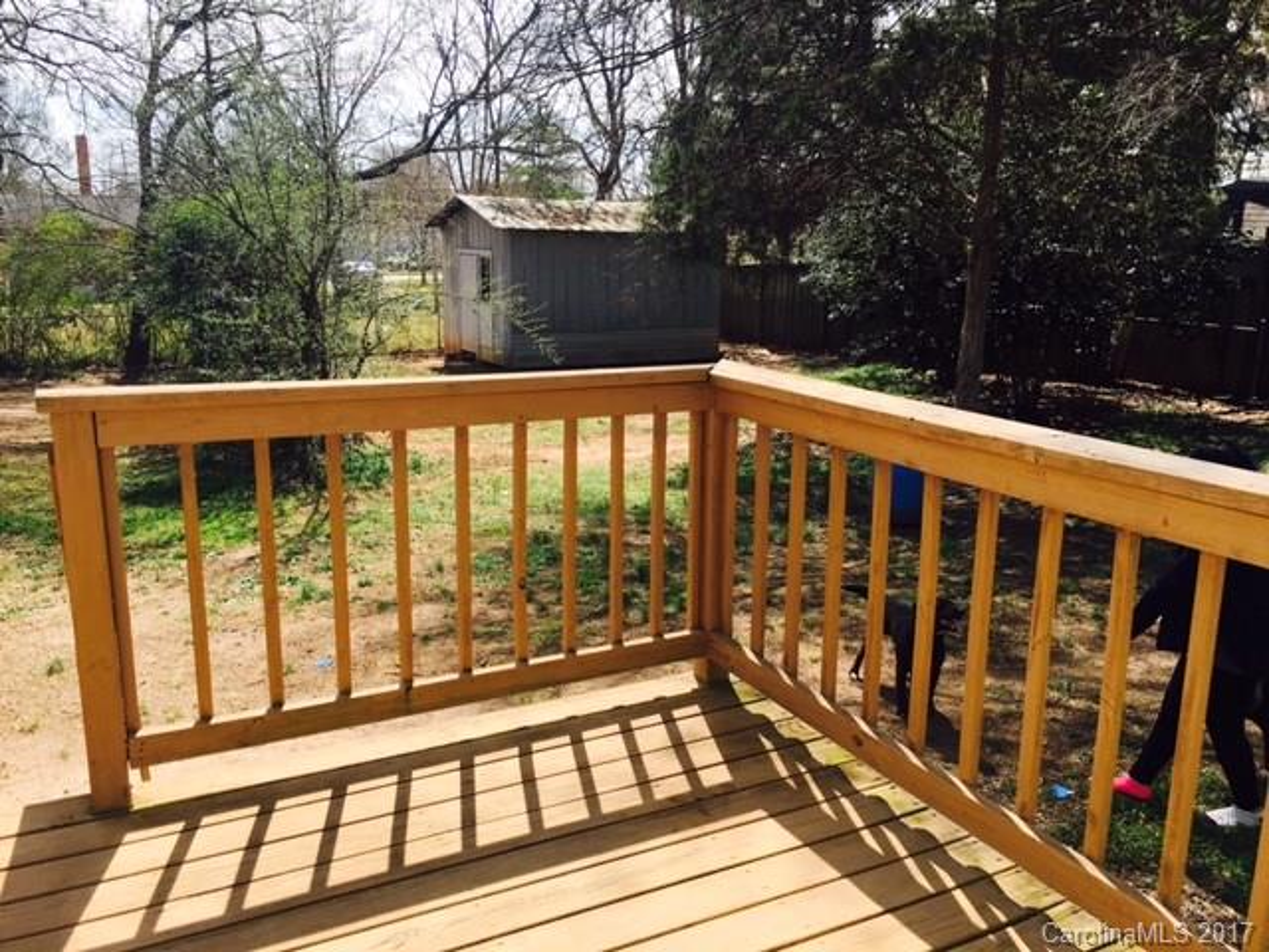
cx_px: 634
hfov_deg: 61.7
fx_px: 1063
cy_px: 476
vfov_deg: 48.2
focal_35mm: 29
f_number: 2.2
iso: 25
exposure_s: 1/864
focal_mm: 4.15
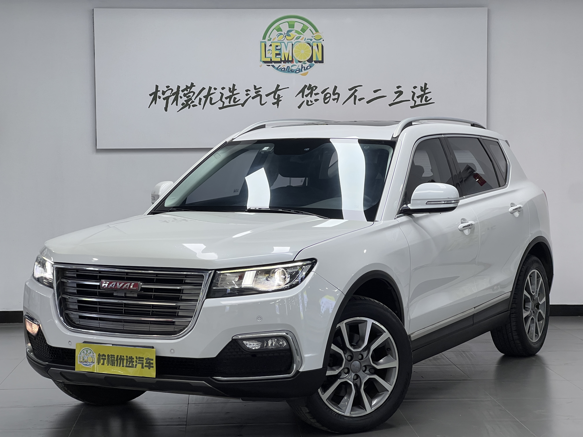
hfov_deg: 25.3
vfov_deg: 19.1
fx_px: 1297
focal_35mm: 77
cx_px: 292
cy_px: 218
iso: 125
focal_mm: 9
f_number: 2.8
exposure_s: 1/100
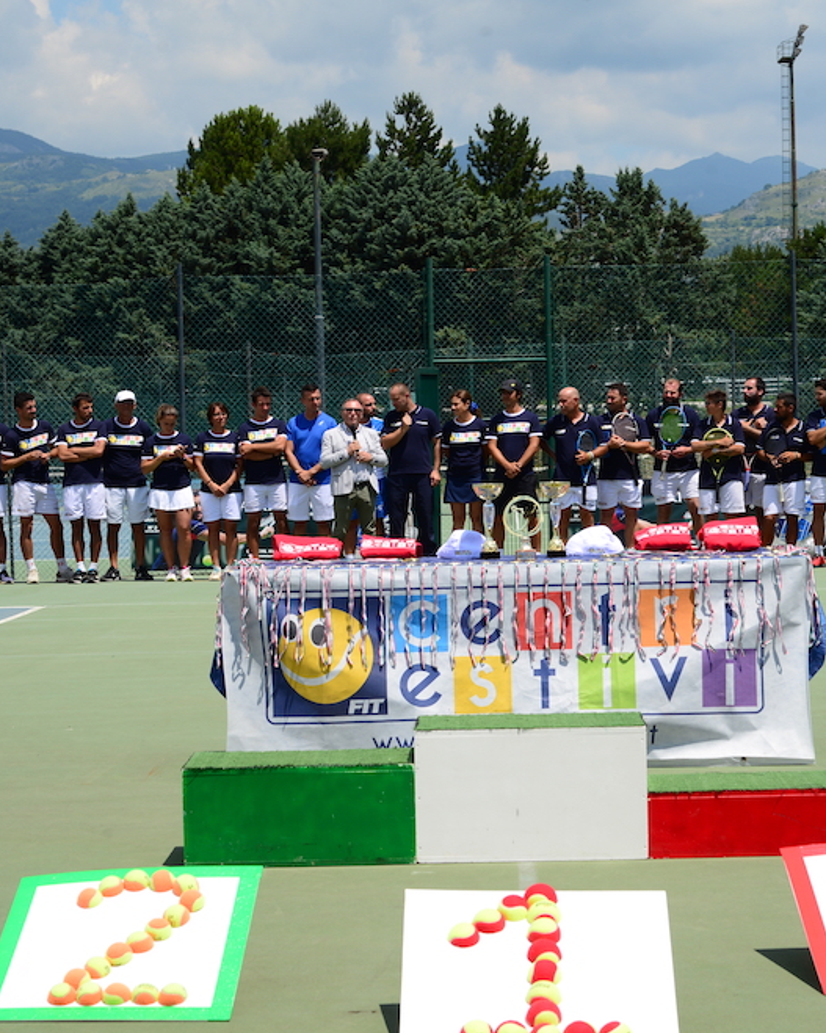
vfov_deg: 20.4
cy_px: 516
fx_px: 2873
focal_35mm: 94
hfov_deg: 16.3
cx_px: 541
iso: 100
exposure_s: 1/200
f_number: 9
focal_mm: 66
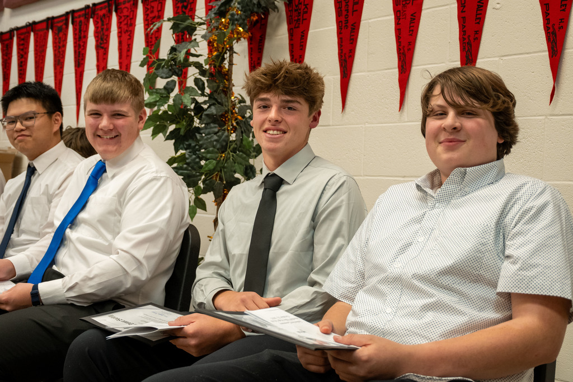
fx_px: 812
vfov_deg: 26.5
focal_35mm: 51
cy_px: 191
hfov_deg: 38.9
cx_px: 286
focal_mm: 34
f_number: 4.2
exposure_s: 1/125
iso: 1800
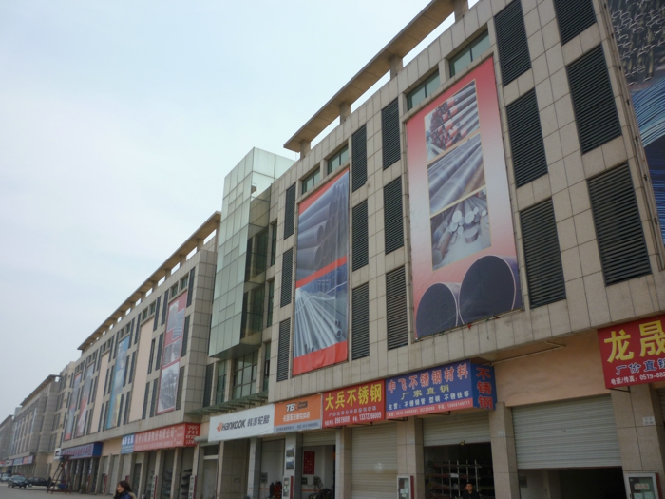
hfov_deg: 61.7
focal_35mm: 29
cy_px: 250
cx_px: 332
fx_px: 557
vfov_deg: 48.2
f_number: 4
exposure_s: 1/640
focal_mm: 5.2
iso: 80
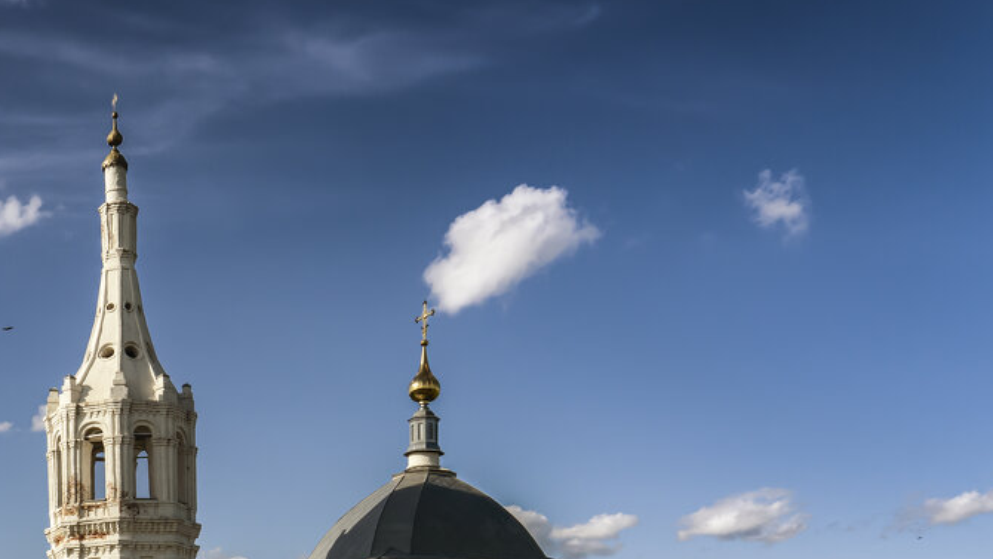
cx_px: 124
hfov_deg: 42.2
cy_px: 515
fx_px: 1185
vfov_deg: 25.6
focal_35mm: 45
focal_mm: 24
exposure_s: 1/1000
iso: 200
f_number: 7.1
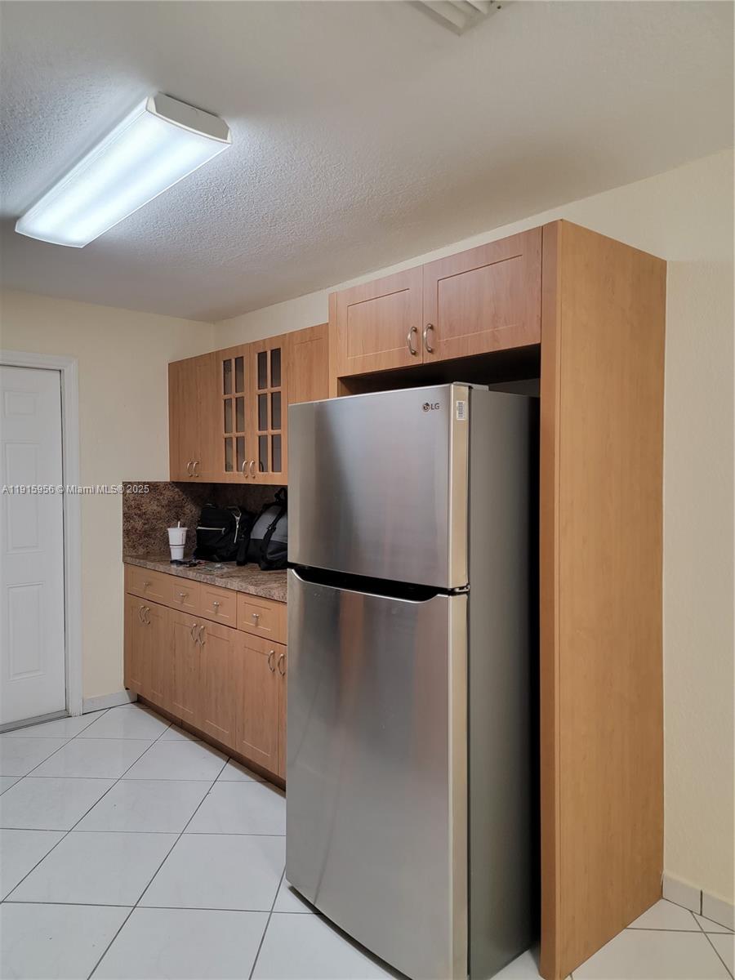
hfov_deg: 56.8
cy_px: 490
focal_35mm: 24
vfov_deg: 71.6
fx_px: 679
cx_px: 368
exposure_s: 1/120
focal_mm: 6.7
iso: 320
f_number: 1.8
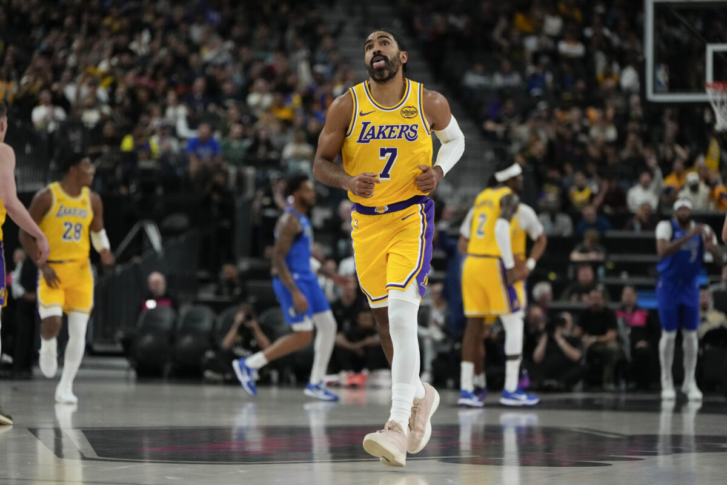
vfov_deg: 9.2
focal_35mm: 149
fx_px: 3009
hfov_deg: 13.8
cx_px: 364
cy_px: 242
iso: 4000
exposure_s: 1/2000
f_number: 2.8
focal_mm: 149
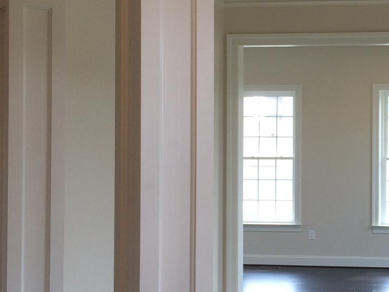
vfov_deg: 18.0
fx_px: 921
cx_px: 441
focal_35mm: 82
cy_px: 152
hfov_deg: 22.3
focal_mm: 4.15
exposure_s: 1/60
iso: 40
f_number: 2.2
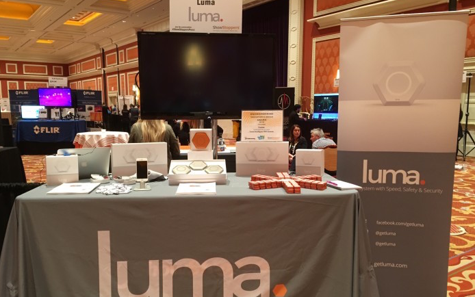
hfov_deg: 61.2
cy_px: 164
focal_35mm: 31
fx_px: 401
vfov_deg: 40.6
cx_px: 238
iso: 80
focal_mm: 4.15
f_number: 2.2
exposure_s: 1/10
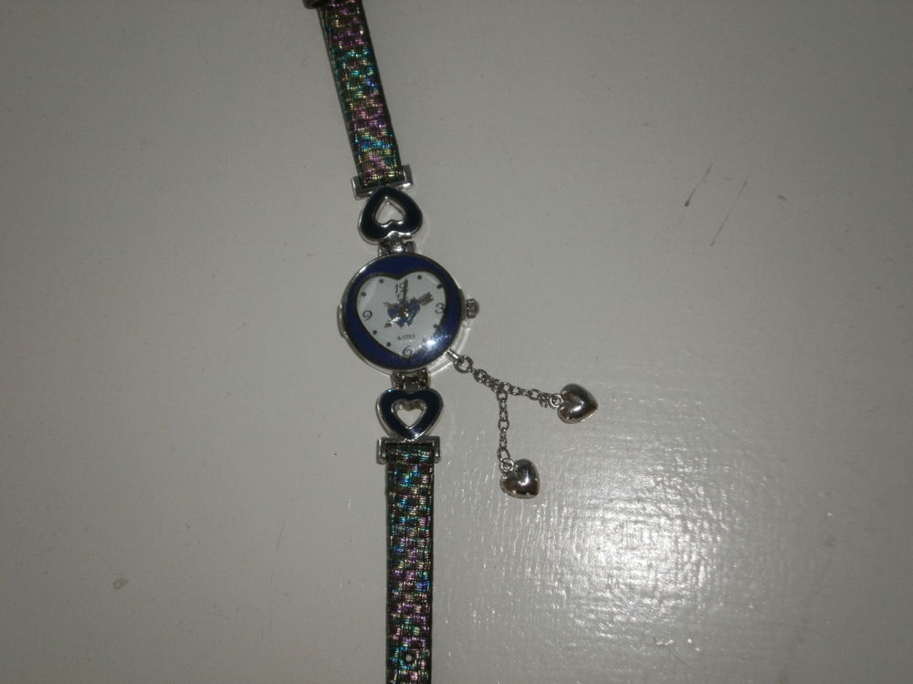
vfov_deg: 22.9
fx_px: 1688
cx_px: 456
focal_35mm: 64
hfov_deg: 30.3
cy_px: 342
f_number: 4.4
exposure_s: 1/50
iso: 125
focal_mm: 11.3
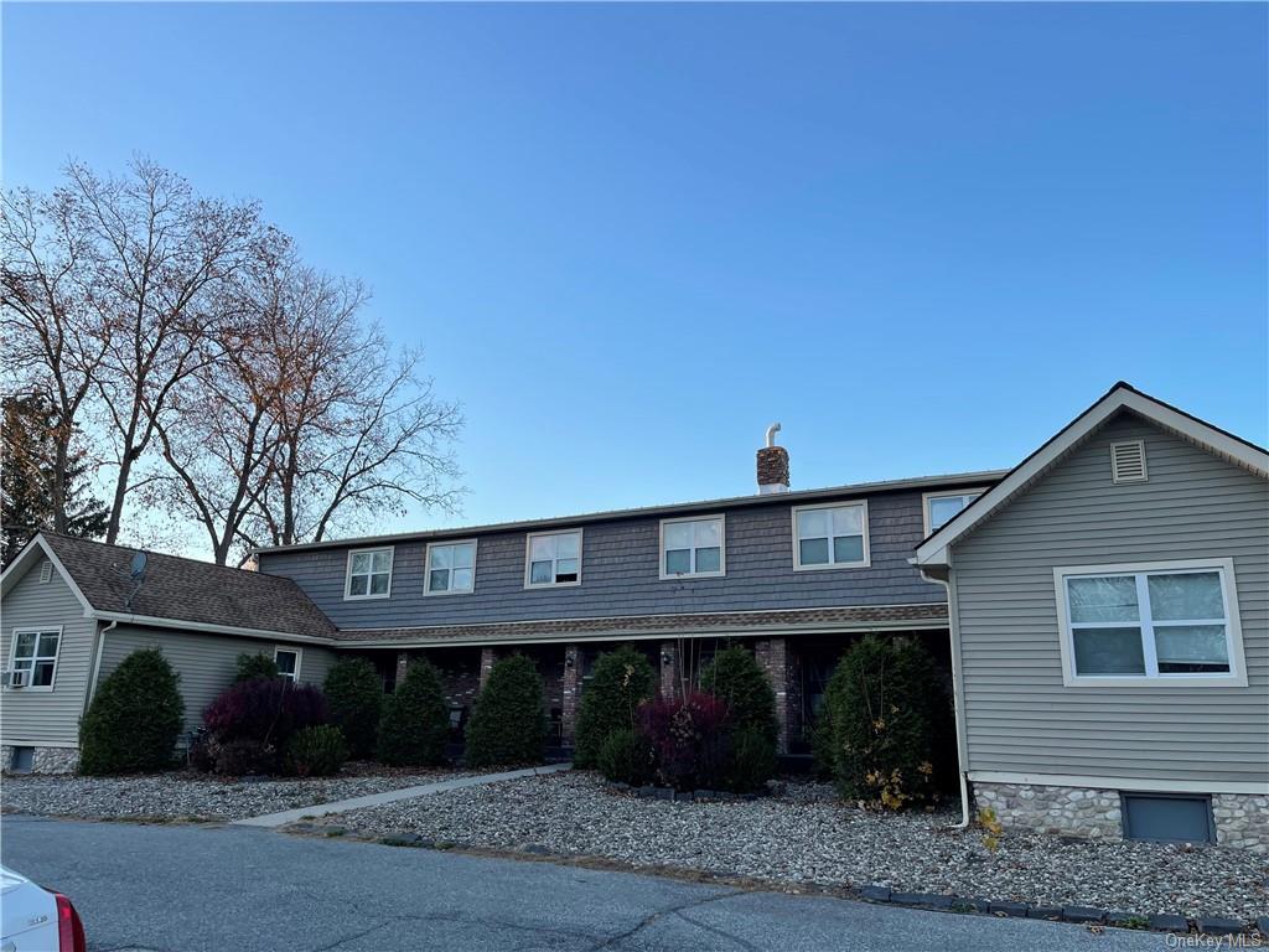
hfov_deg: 67.3
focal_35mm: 26
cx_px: 634
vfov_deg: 53.1
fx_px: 953
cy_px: 476
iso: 32
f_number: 1.6
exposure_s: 1/786
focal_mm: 5.1
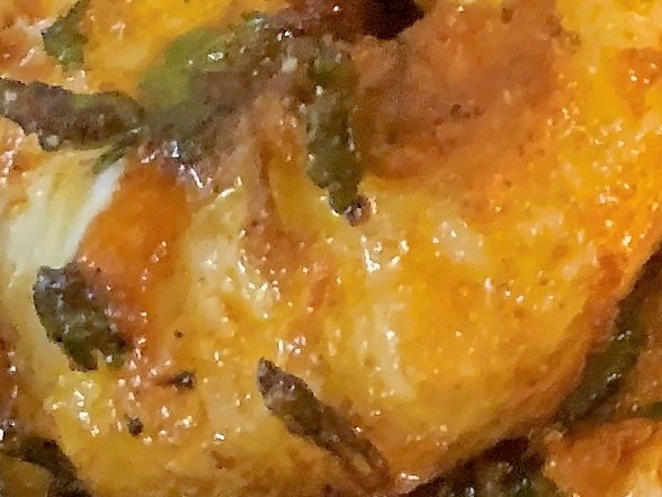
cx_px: 1245
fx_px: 2144
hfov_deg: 14.9
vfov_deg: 13.2
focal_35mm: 112
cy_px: 163
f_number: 1.8
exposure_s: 1/25
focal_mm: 4.25
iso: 320
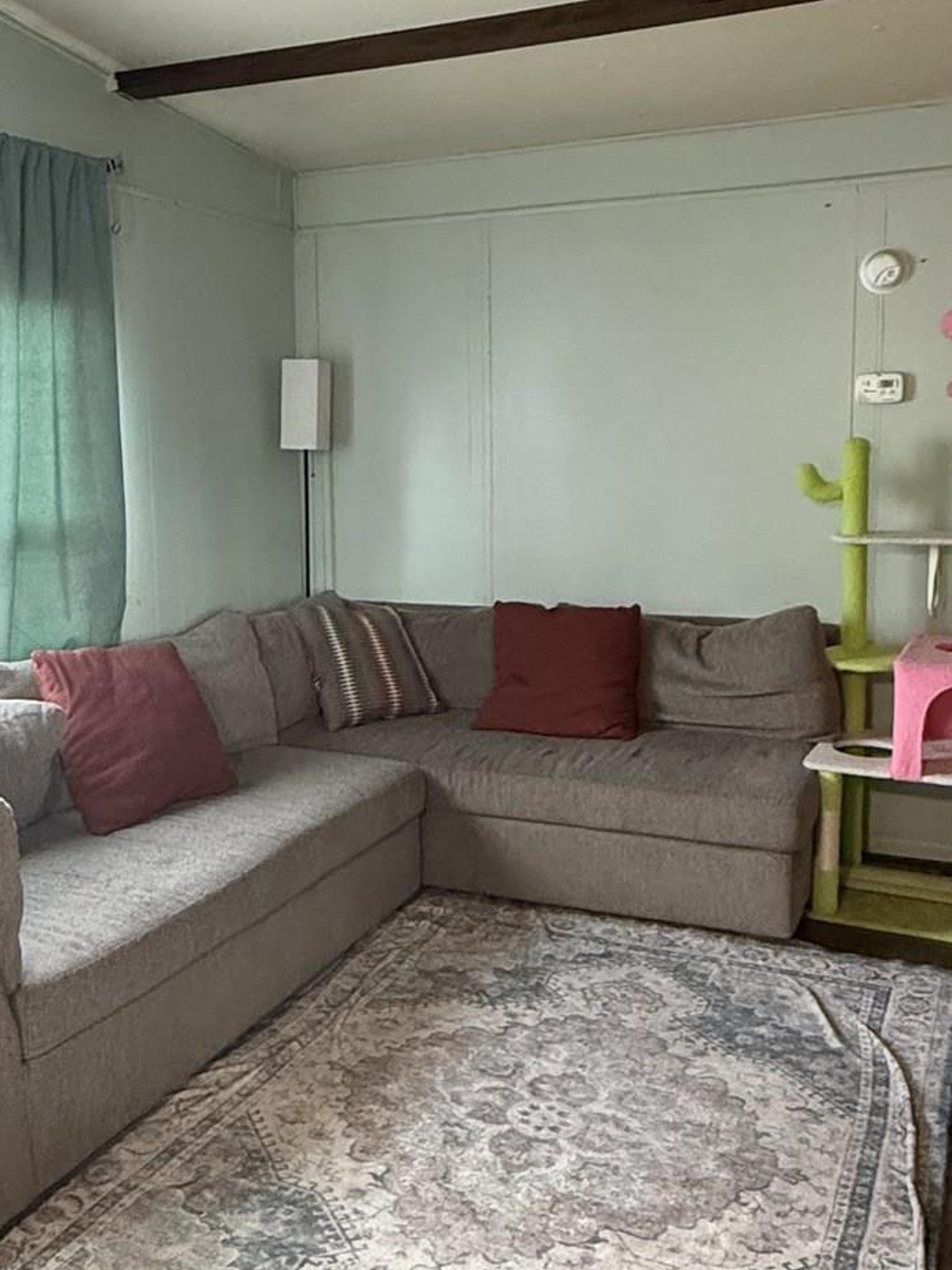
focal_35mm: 35
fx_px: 1284
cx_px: 393
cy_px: 596
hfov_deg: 40.5
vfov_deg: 52.6
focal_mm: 2.22
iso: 1000
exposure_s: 1/60
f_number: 2.2
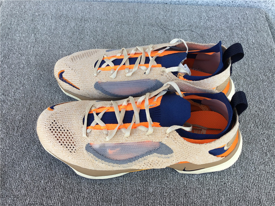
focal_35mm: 31
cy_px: 103
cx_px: 138
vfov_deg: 45.4
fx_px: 246
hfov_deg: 58.4
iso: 25
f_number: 2.4
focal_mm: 3.3
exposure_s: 1/105
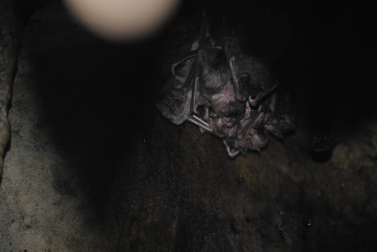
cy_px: 126
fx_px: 1824
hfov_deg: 11.8
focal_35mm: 174
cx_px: 188
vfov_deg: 7.9
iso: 200
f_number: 4.8
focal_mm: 116
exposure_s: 1/60
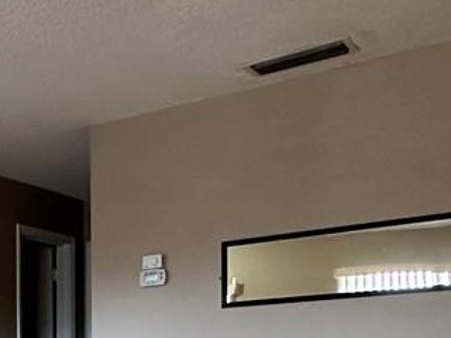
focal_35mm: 70
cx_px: -149
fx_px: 912
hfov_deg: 24.1
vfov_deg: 19.3
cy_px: 446
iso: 320
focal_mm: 2.22
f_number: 2.2
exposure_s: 1/120
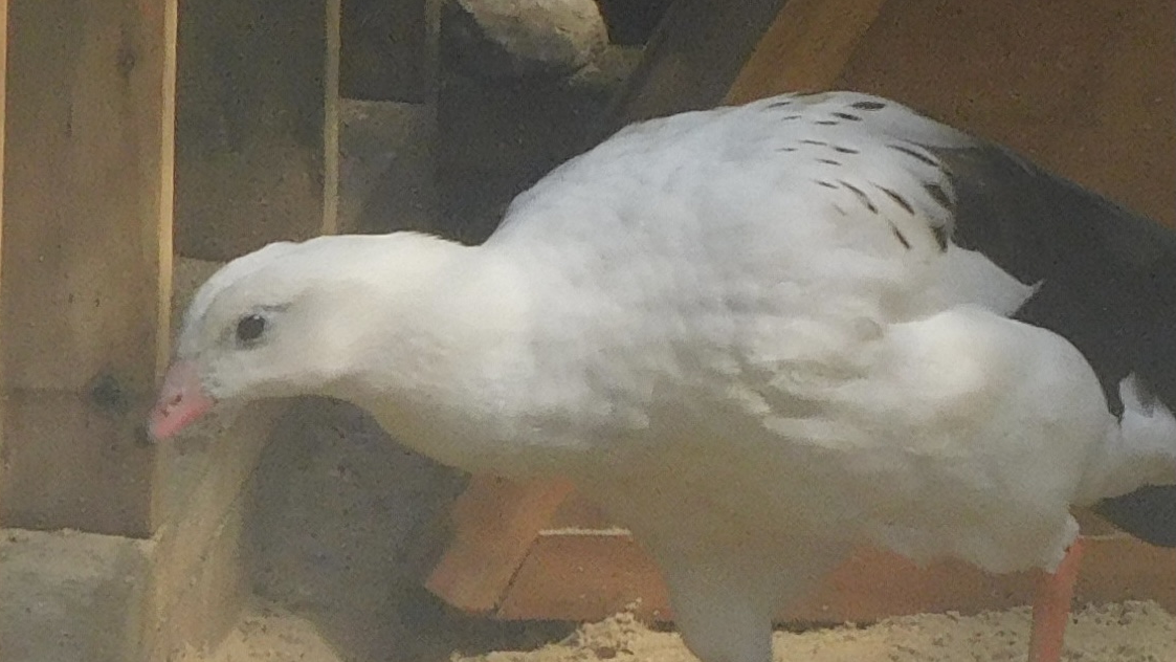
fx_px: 10229
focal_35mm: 328
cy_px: 386
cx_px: 587
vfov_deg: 3.7
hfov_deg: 6.6
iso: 200
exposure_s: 1/250
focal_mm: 53.7
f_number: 5.5
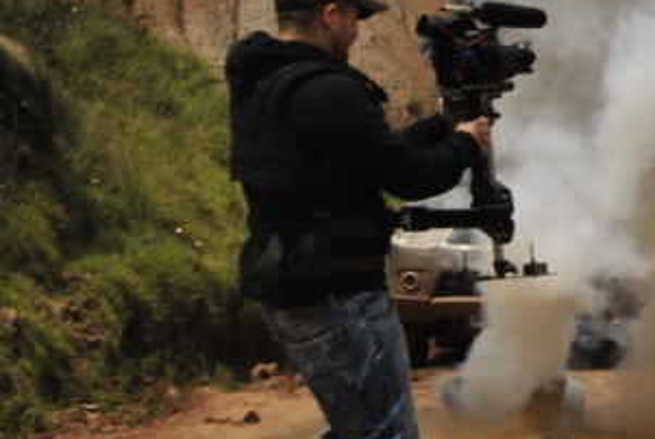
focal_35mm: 210
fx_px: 3833
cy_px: 204
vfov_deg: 6.6
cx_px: 801
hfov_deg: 9.6
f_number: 14
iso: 400
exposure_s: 1/800
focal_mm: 55
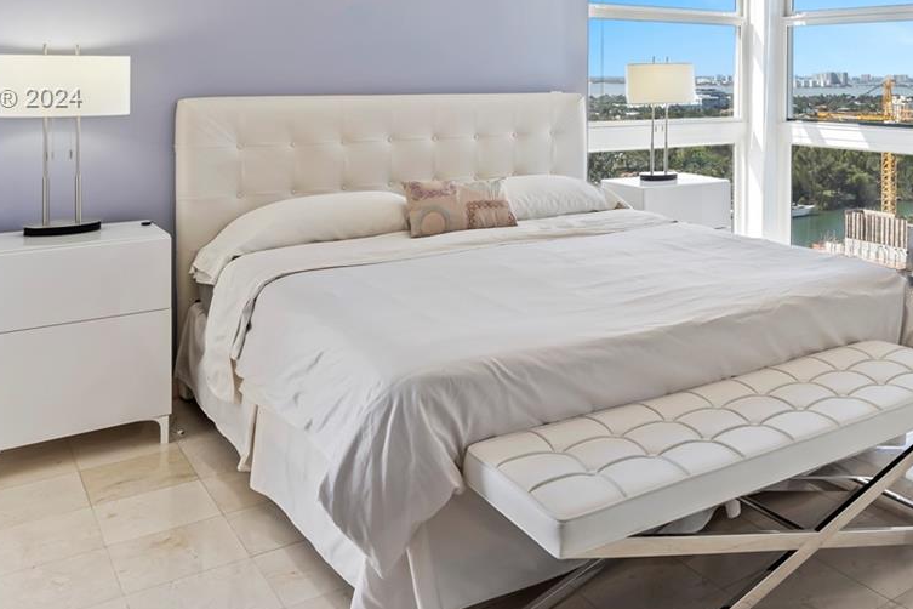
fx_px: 862
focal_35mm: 34
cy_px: 99
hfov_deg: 53.7
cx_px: 663
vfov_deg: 37.1
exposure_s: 1/25
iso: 320
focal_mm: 16
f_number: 4.5
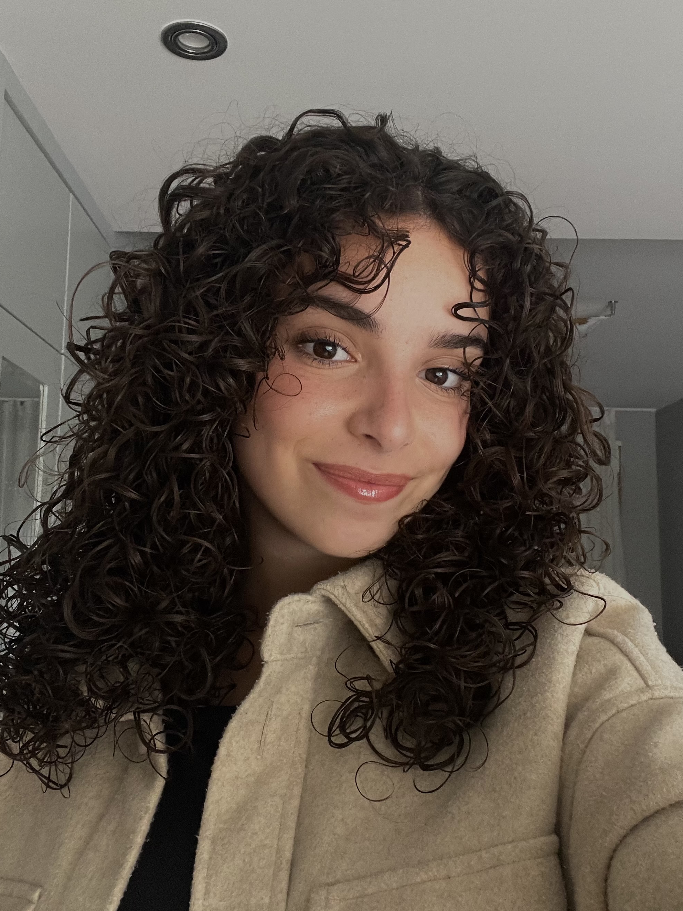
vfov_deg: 52.6
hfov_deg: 40.7
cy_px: 444
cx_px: 356
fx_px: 921
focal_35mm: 35
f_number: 2.2
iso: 250
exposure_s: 1/60
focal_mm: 2.71
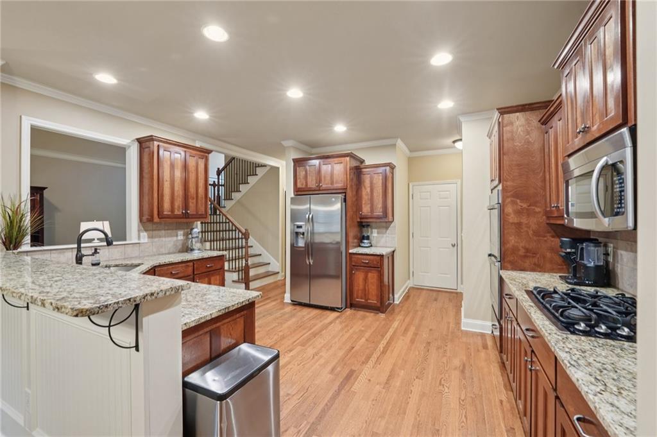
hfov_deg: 104.3
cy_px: 218
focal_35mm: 14
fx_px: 255
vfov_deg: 81.1
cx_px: 328
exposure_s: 1/2.5
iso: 320
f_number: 8
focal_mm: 14
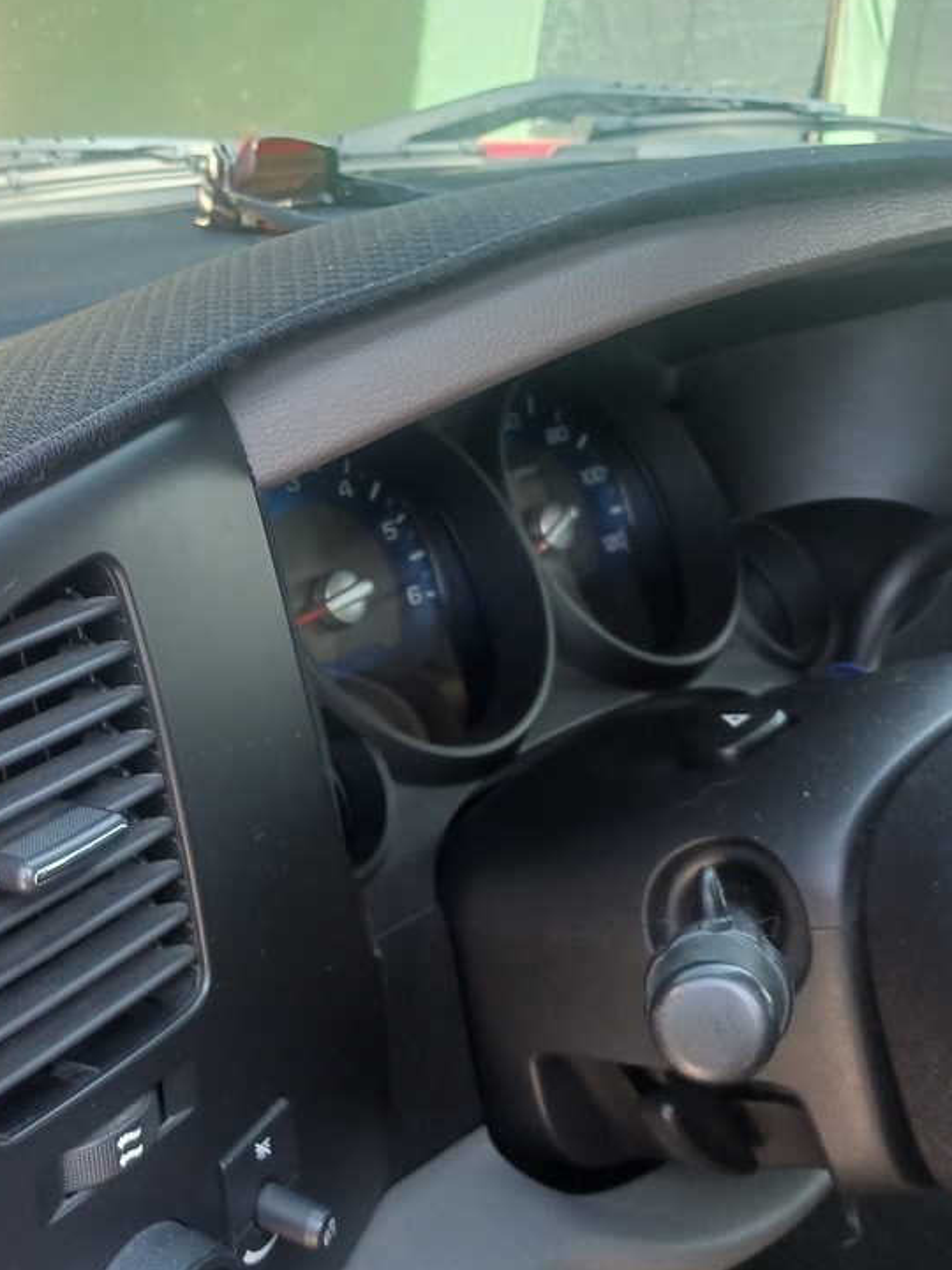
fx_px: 1650
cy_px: 681
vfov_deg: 42.0
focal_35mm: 45
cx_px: 208
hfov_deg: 31.5
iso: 80
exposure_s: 1/50
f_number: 1.8
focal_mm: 4
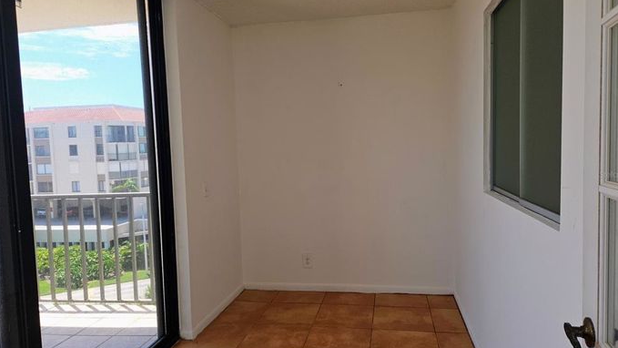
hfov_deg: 71.9
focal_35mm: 26
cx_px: 316
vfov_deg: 44.4
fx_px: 426
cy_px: 174
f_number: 1.8
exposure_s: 1/256
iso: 25
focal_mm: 5.4
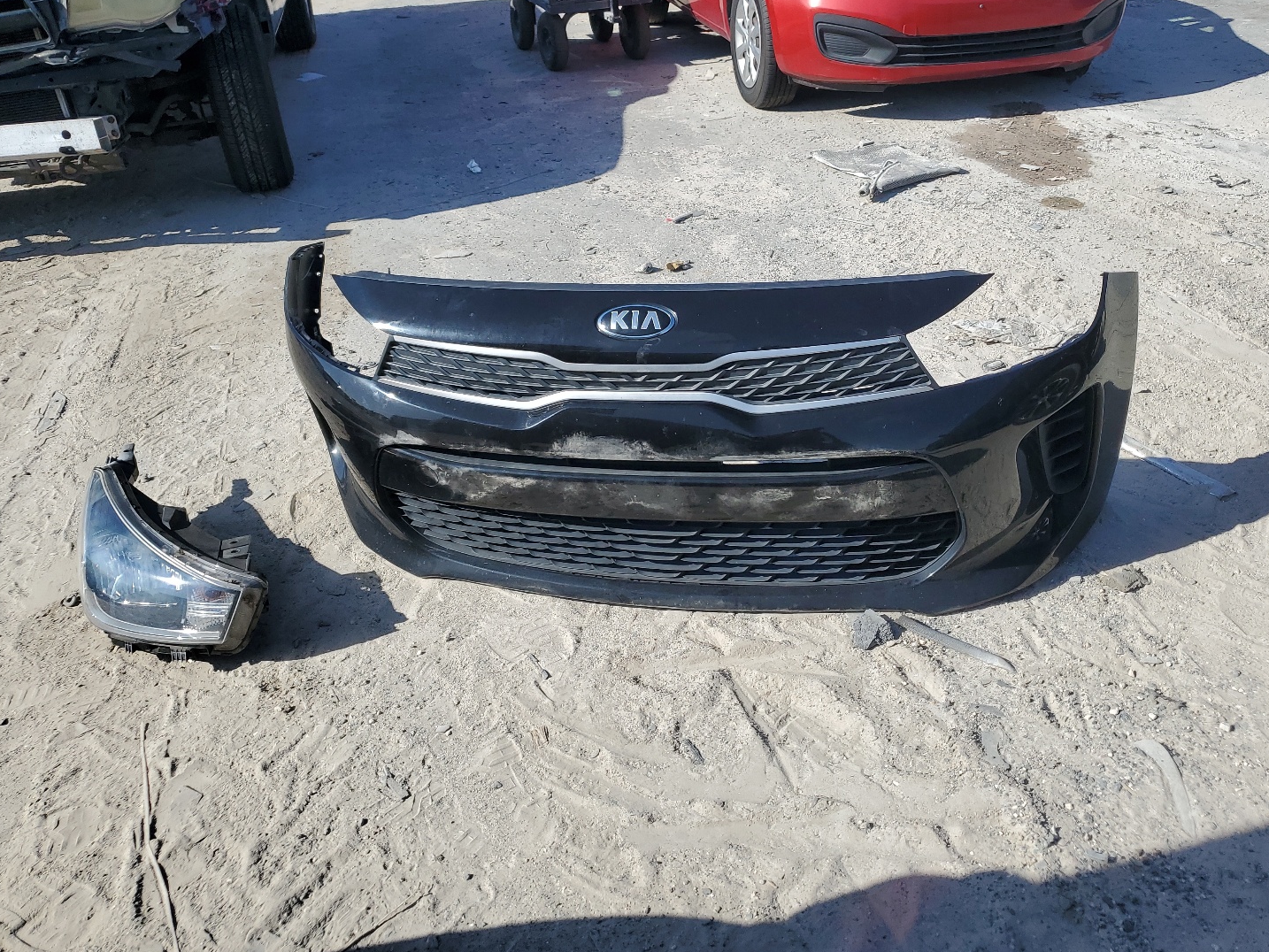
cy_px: 426
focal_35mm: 29
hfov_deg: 61.6
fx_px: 1063
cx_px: 672
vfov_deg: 48.2
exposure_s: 1/3333
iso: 50
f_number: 1.5
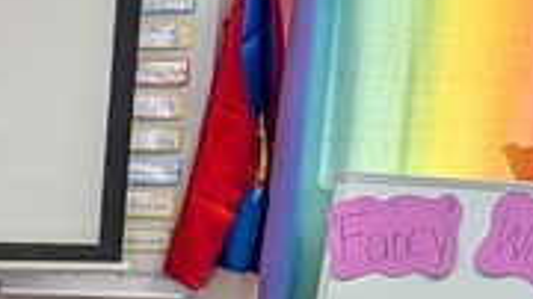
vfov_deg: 7.8
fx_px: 2105
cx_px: -394
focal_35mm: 149
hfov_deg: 13.2
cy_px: 573
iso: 24
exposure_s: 1/120
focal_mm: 6.9
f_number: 1.68
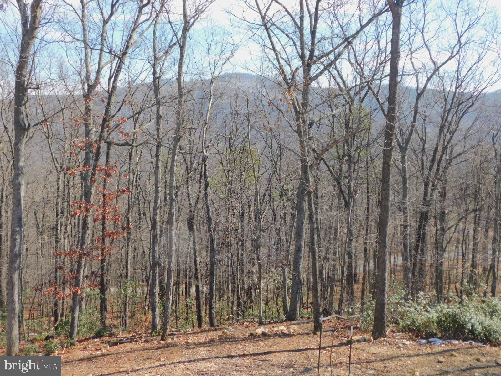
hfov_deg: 51.4
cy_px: 188
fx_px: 521
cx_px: 250
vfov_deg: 39.7
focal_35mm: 36
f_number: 3.5
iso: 125
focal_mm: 6.3
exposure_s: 1/500
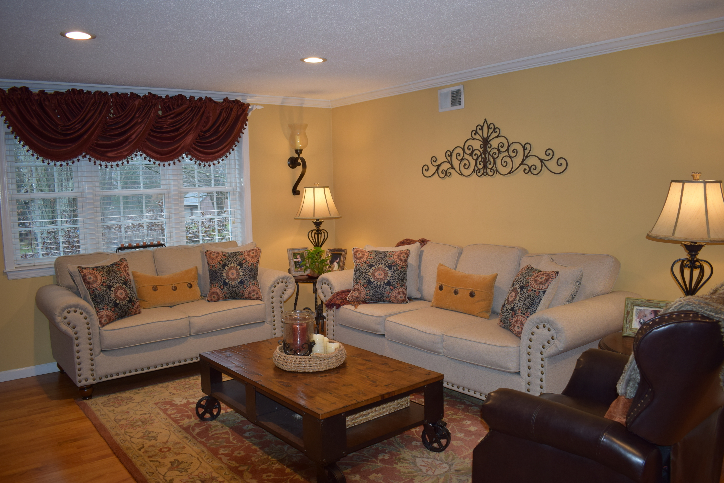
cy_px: 242
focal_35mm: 28
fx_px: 563
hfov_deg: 65.5
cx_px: 366
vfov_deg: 46.4
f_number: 3.5
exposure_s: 1/40
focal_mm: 18
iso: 400
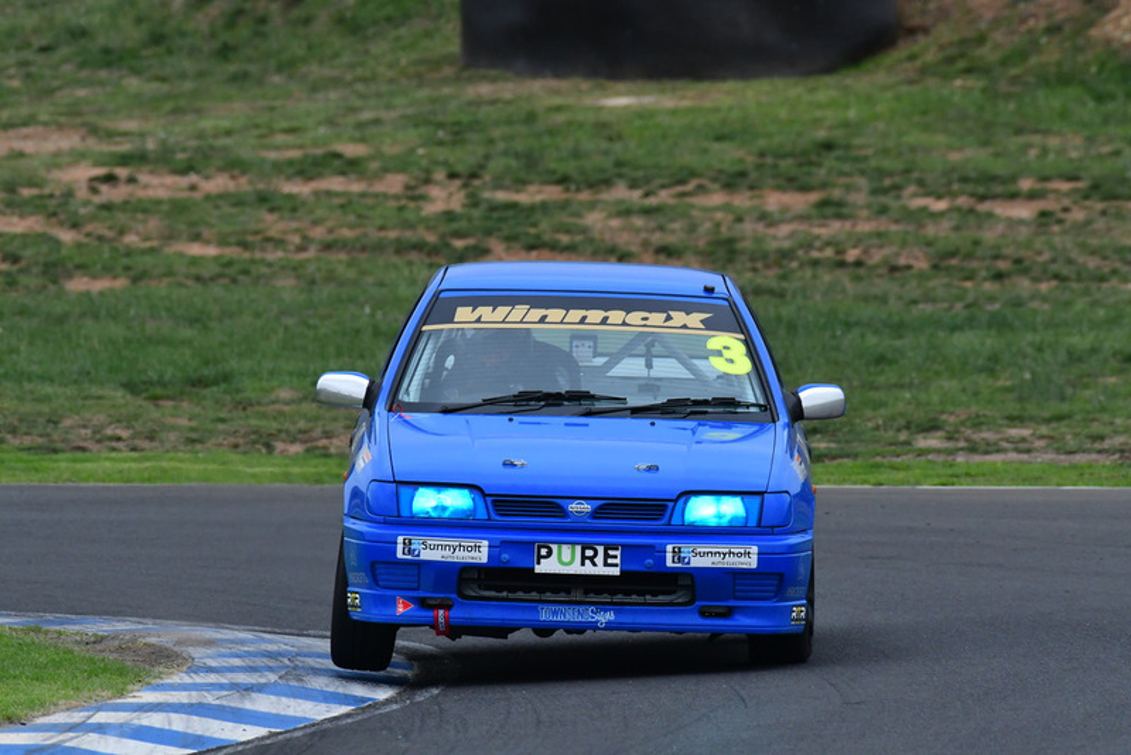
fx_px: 23570
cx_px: 566
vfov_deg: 1.8
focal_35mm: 750
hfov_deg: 2.7
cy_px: 378
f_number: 10
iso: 2000
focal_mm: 500
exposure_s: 1/640
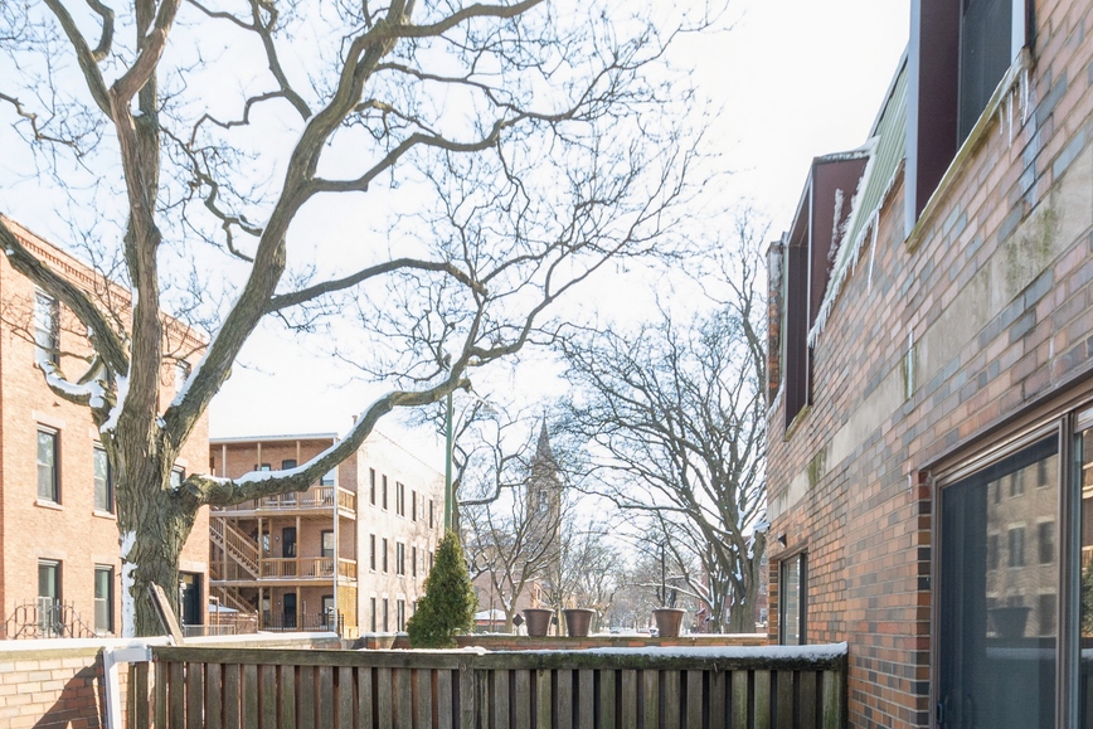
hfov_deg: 65.3
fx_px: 850
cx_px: 485
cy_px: 642
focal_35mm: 28
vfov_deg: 42.9
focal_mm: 10
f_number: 7.1
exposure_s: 1/160
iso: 250
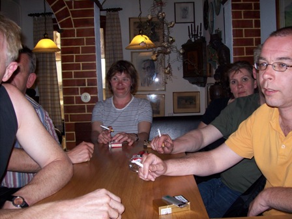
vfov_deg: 39.7
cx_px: 146
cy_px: 110
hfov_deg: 51.4
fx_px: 304
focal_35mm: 36
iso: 80
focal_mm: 6
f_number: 2.7
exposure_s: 1/64
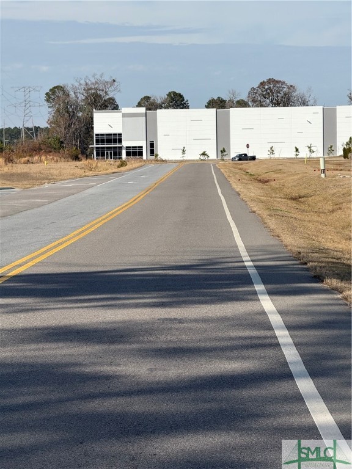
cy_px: 234
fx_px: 1627
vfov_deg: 16.4
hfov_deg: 12.3
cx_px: 176
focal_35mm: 120
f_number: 2.8
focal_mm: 15.66
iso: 50
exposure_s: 1/1689
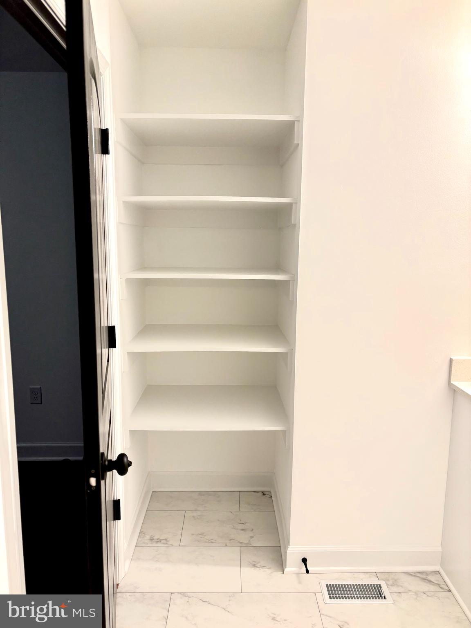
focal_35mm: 26
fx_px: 472
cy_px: 314
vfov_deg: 67.3
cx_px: 236
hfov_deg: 53.1
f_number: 1.6
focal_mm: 5.96
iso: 80
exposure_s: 1/60
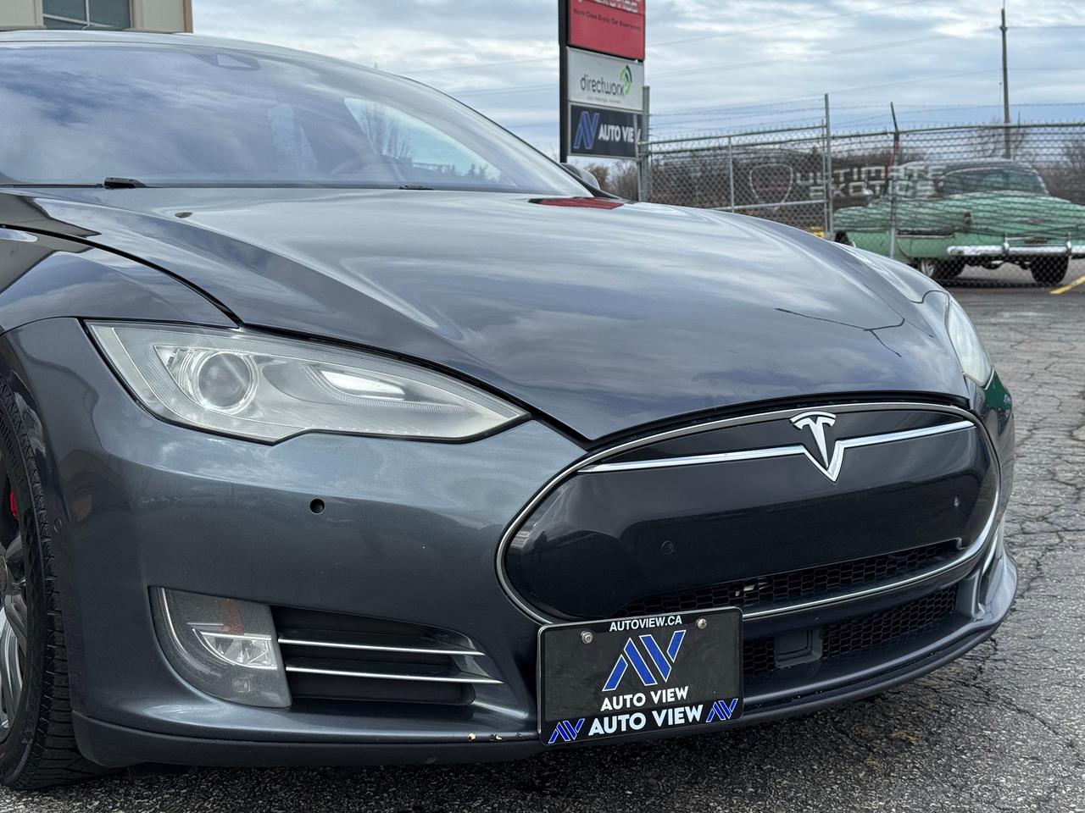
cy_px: 406
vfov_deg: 30.3
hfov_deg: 39.7
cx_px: 542
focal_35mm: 48
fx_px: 1505
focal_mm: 6.76
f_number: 1.78
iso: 64
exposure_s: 1/2611
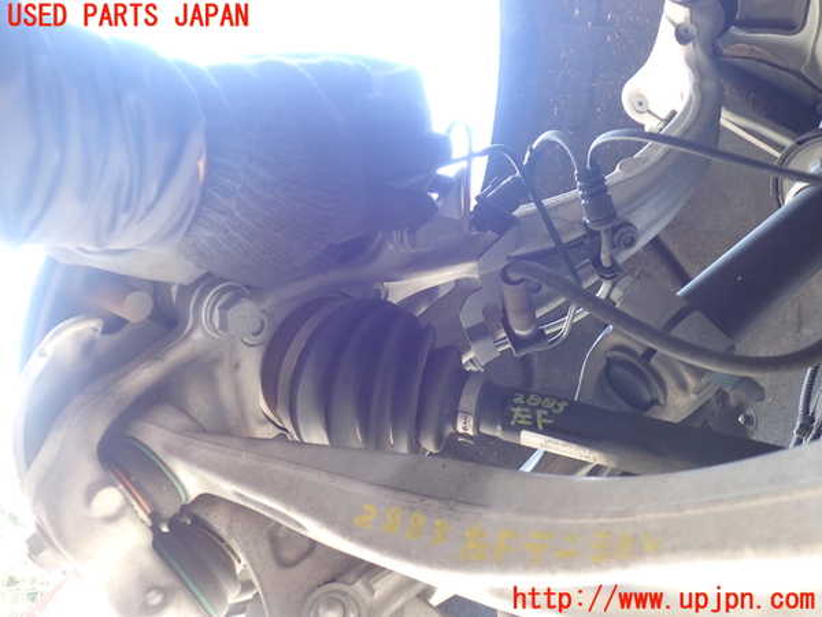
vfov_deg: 46.8
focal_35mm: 30
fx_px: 712
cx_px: 411
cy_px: 308
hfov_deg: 60.0
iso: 200
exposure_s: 1/40
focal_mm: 5.4
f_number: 2.3
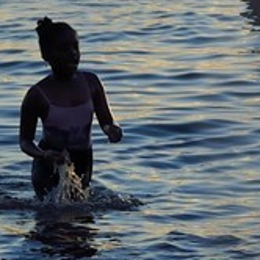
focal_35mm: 615
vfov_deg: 2.8
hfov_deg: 2.8
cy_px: 165
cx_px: 840
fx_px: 5226
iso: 200
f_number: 7.1
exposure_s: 1/500
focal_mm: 75
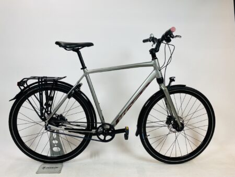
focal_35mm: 26
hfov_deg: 67.3
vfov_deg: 53.1
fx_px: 177
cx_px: 118
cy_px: 88
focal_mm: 4.25
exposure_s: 1/100
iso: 80
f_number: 1.8
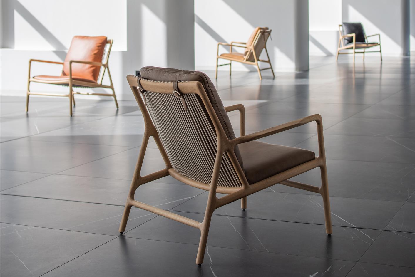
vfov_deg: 29.9
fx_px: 519
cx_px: 208
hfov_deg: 43.6
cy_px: 138
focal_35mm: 45
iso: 100
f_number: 4
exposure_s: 1/400
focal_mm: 45
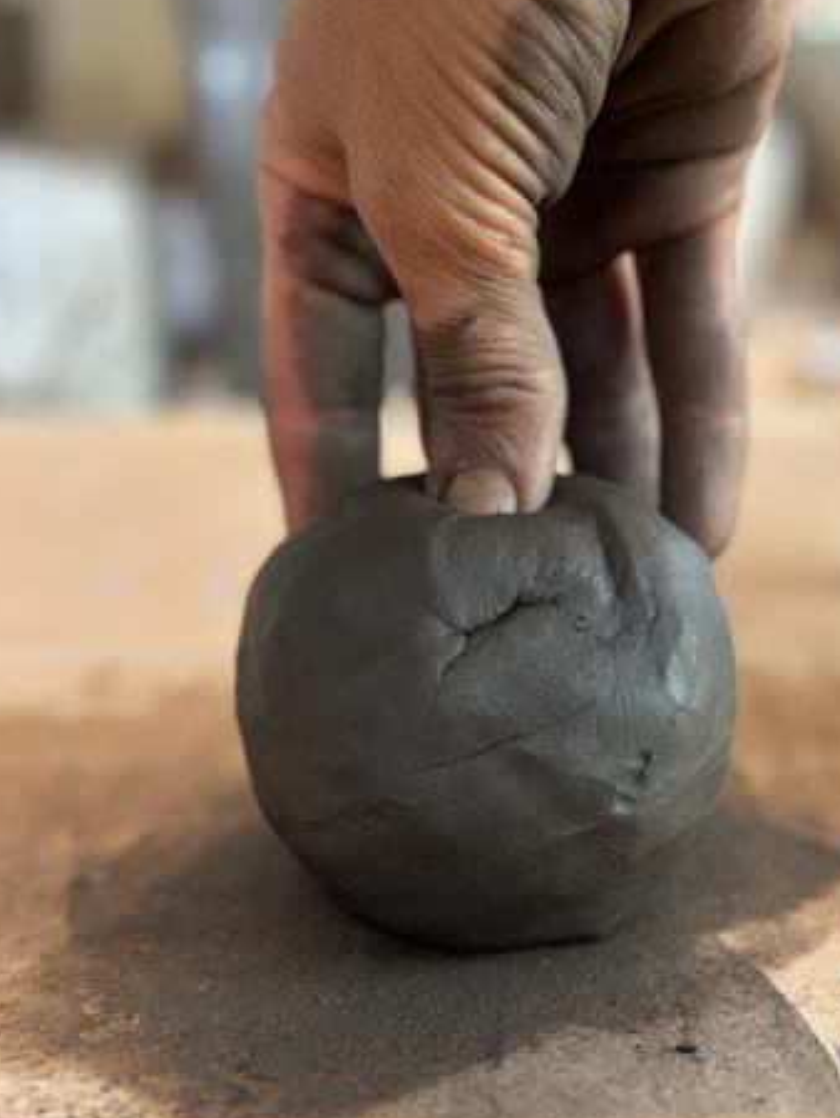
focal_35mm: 64
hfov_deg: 22.9
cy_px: 547
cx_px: 480
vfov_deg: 30.2
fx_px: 2069
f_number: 1.78
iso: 200
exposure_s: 1/60
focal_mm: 6.86
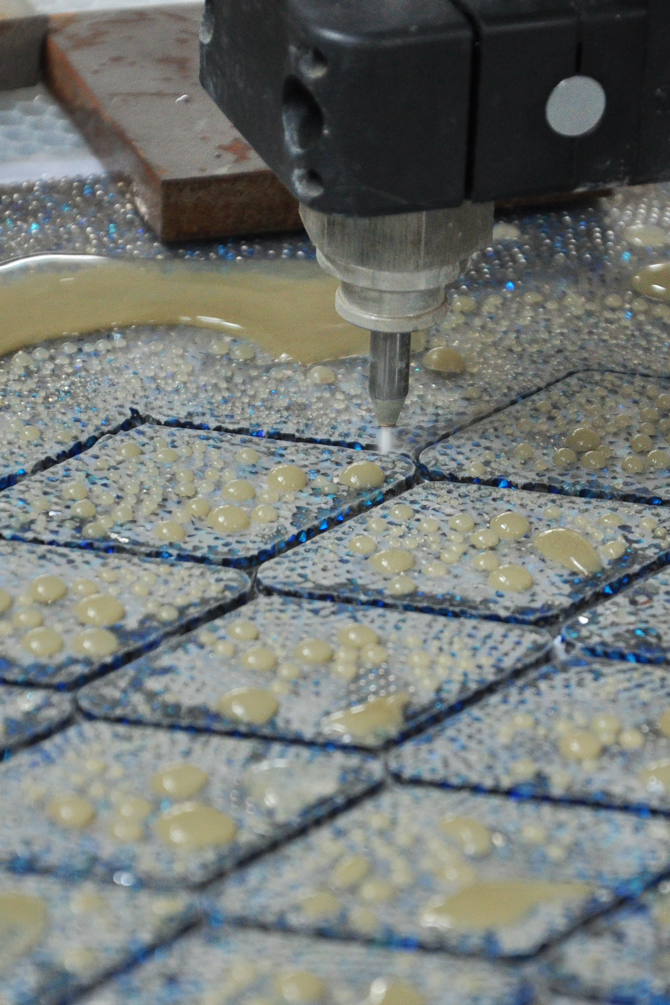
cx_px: 399
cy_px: 524
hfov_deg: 5.5
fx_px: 6916
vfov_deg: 8.3
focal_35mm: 248
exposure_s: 1/80
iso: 720
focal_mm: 105
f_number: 5.6
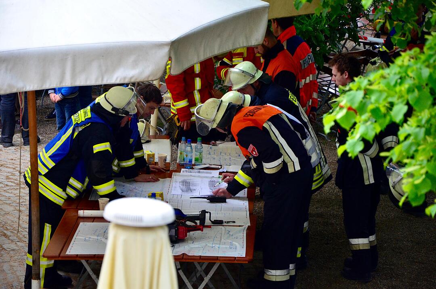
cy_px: 144
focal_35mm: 158
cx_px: 218
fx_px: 1904
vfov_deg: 8.7
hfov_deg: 13.1
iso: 1000
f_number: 5.6
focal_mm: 105
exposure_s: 1/500
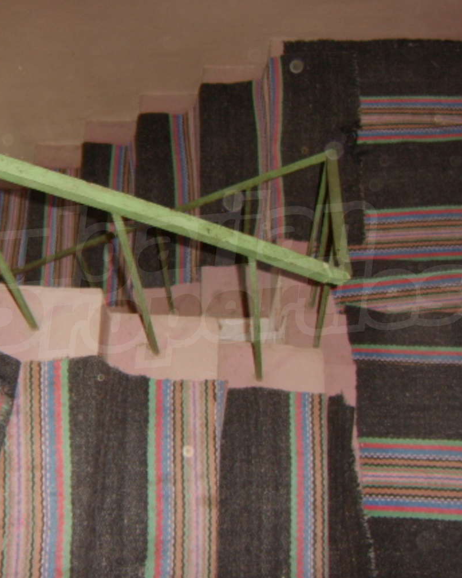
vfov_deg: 41.2
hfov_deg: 33.3
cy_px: 286
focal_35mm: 45
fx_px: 769
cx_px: 184
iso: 141
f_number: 2.7
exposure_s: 1/30
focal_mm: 8.13
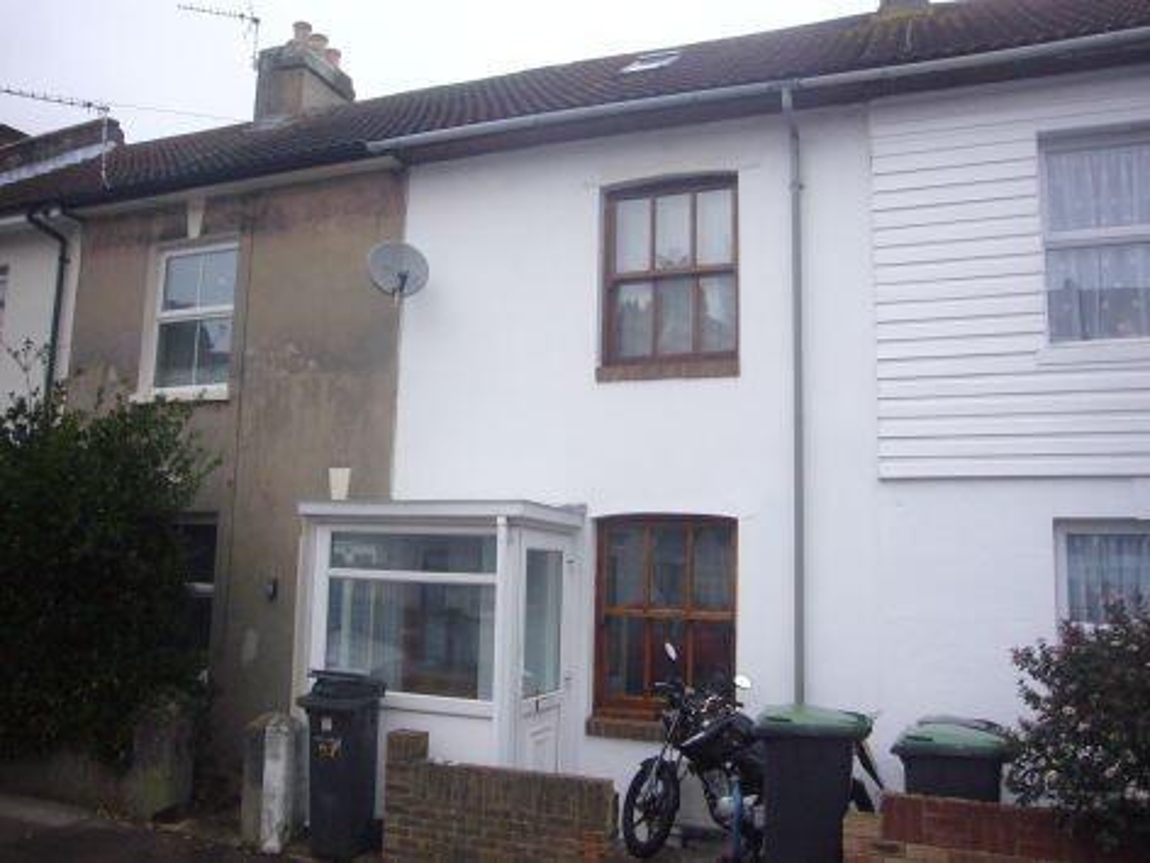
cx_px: 575
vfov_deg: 48.2
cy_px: 432
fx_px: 963
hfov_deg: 61.7
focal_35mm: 29
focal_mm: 4.6
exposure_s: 1/160
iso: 200
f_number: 5.6
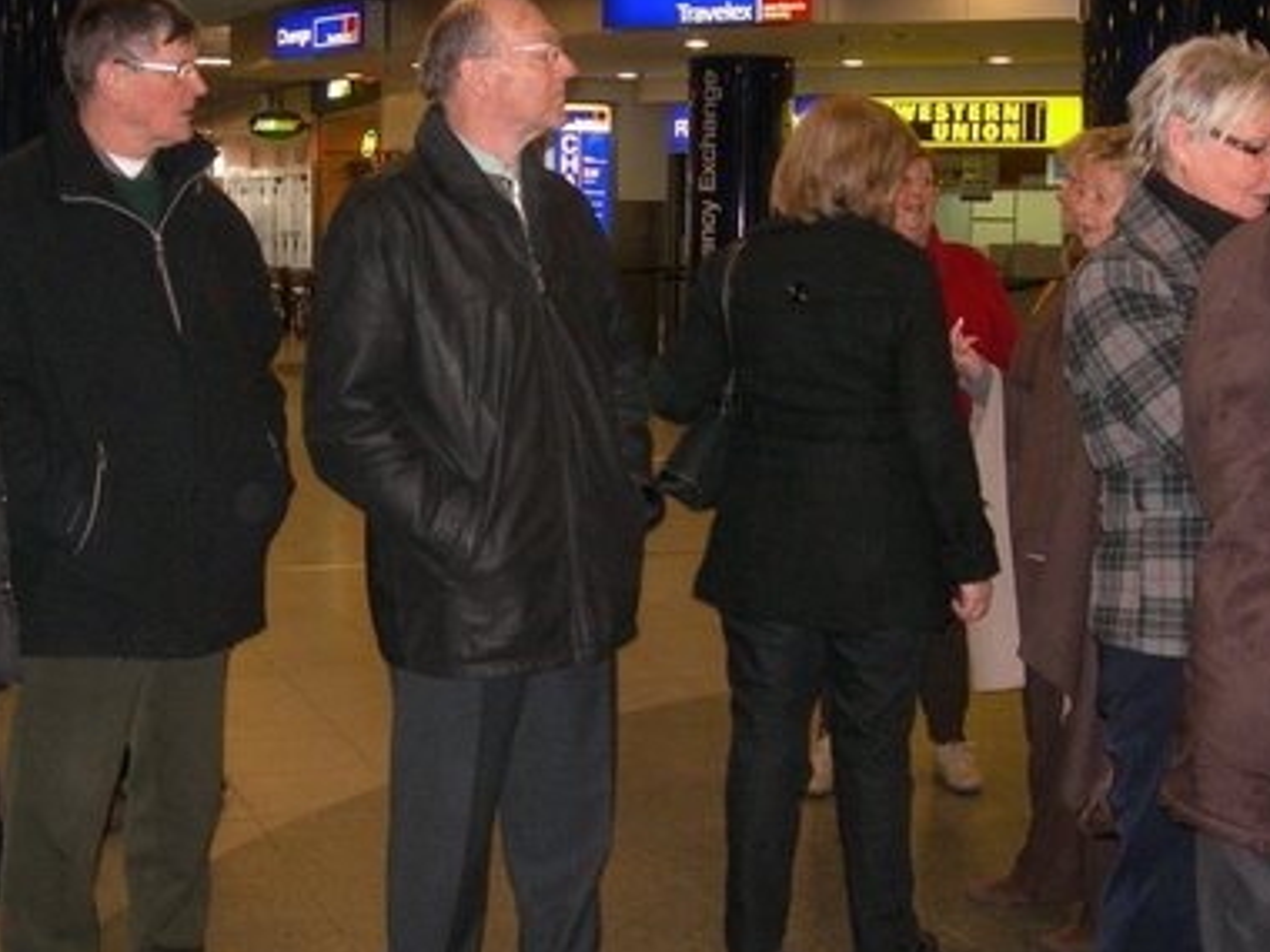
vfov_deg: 24.4
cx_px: 608
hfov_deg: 32.2
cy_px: 558
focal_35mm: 60
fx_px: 2201
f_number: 2.8
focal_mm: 7.8
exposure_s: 1/60.1
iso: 200
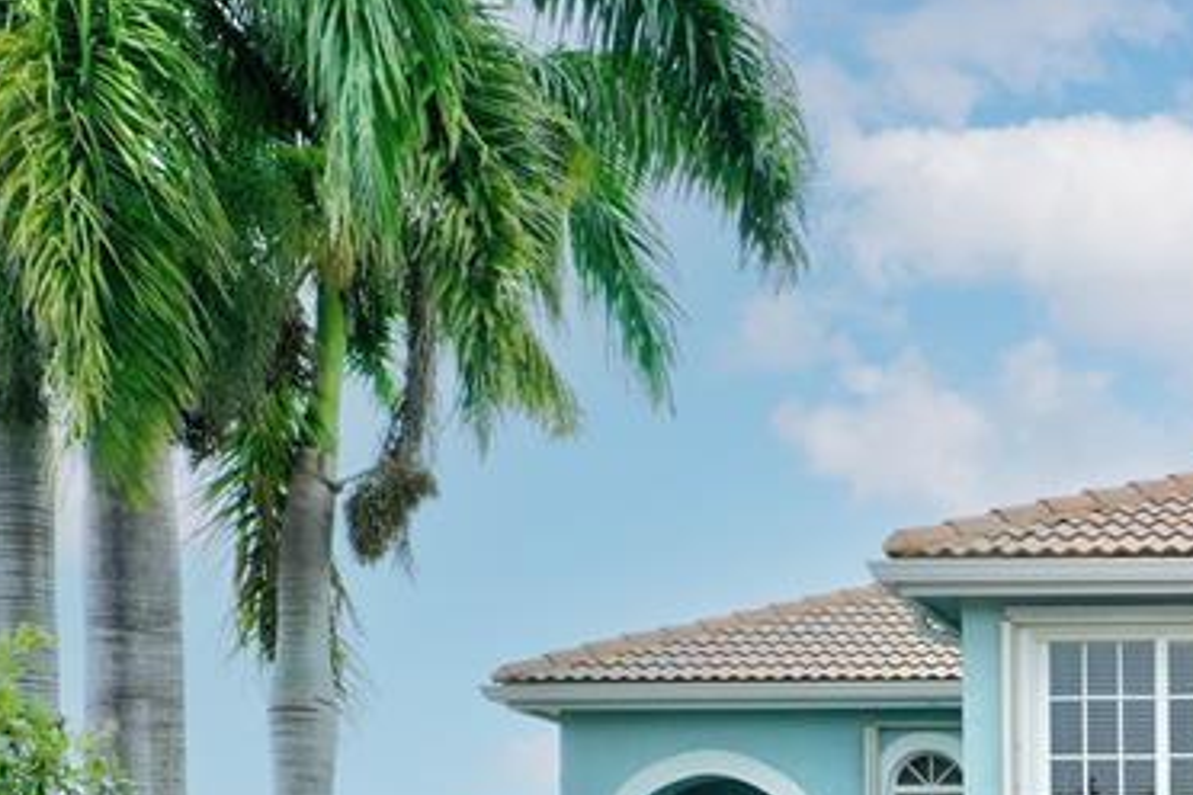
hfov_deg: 23.9
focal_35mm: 77
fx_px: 2551
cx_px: 1446
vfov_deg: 16.7
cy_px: 1055
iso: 100
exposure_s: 1/800
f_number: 6.3
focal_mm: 10.3
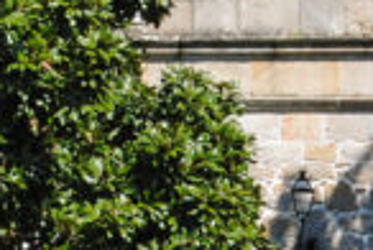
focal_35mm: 474
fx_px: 4916
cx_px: 253
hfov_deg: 4.3
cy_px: 369
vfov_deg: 2.9
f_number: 7.1
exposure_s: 1/200
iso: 100
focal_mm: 45
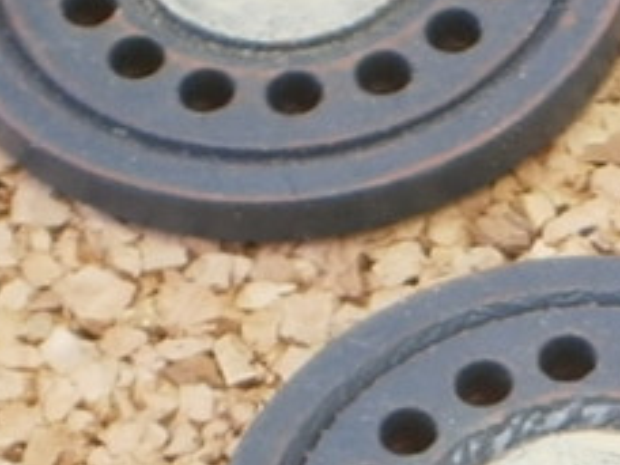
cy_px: 669
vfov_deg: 3.6
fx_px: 7308
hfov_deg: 4.8
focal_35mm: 408
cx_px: 804
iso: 125
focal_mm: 15.4
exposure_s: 1/2
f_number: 4.9
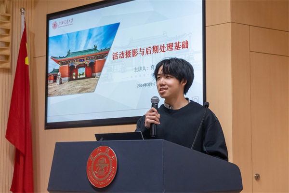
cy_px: 96
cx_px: 144
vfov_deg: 17.2
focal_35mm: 80
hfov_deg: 25.5
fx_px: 638
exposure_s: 1/160
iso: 3200
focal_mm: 53
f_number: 5
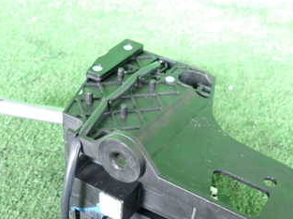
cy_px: 182
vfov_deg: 29.4
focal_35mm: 48
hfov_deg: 39.6
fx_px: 406
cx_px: 173
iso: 800
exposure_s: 1/30
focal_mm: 4.5
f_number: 2
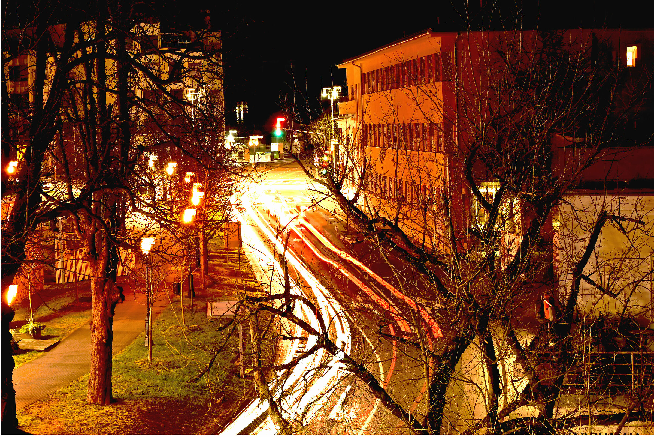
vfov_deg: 19.5
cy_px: 218
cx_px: 327
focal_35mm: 70
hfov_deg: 28.8
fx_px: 1272
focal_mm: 70
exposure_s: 25
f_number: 10
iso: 100
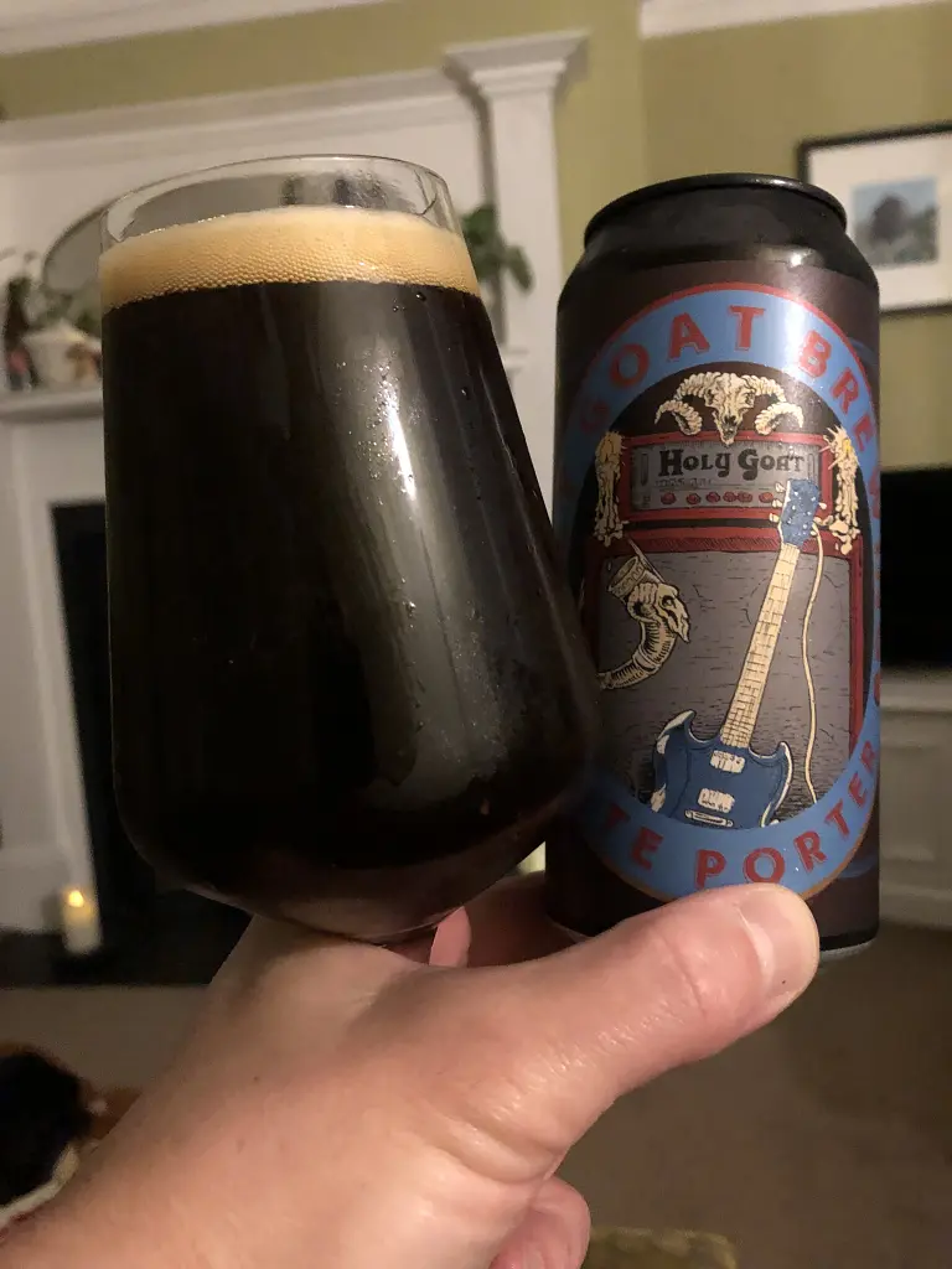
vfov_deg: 63.4
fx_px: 1027
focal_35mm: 28
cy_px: 634
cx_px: 476
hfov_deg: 49.7
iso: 125
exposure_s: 1/4
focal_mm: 3.99
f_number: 1.8
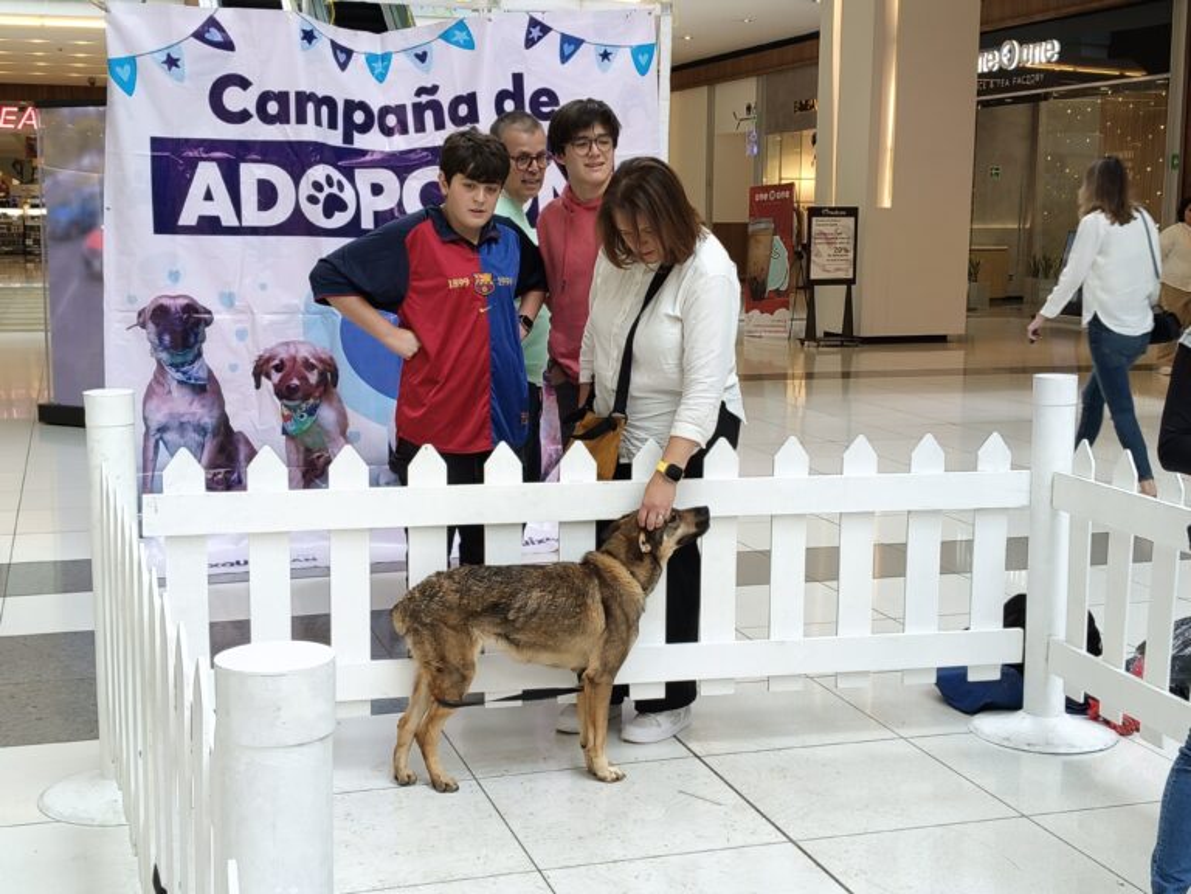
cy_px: 447
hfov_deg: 40.4
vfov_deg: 30.9
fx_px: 1617
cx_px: 596
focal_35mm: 47
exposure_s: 1/60
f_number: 1.8
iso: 100
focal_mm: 4.84
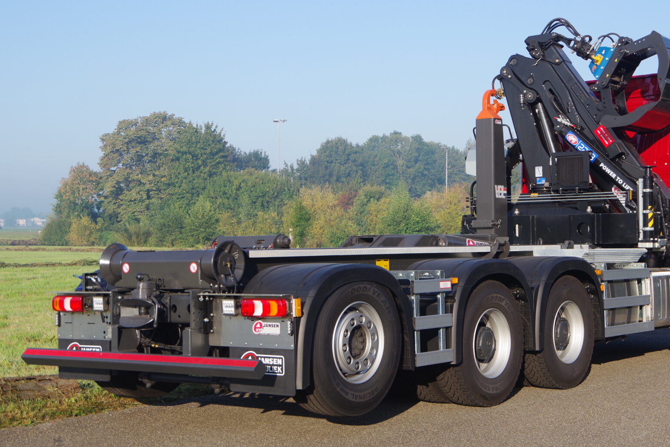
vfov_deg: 23.8
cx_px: 392
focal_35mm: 57
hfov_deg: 35.0
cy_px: 231
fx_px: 1061
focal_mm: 31
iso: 200
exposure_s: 1/400
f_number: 5
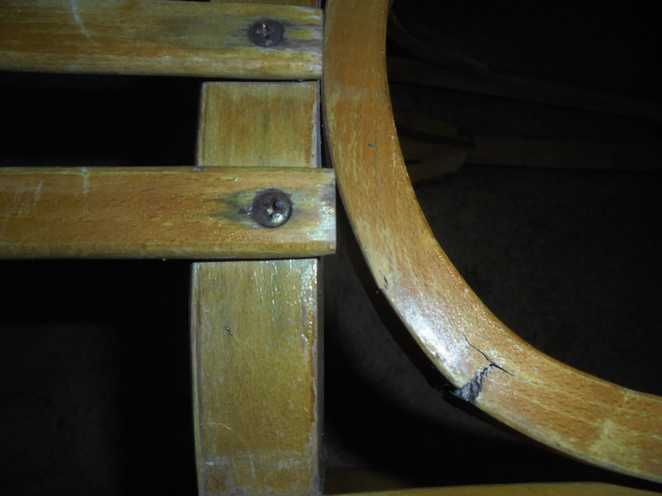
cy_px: 248
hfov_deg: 67.3
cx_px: 331
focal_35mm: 26
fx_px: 497
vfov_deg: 53.1
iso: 200
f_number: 11.5
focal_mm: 4.6
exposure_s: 1/30
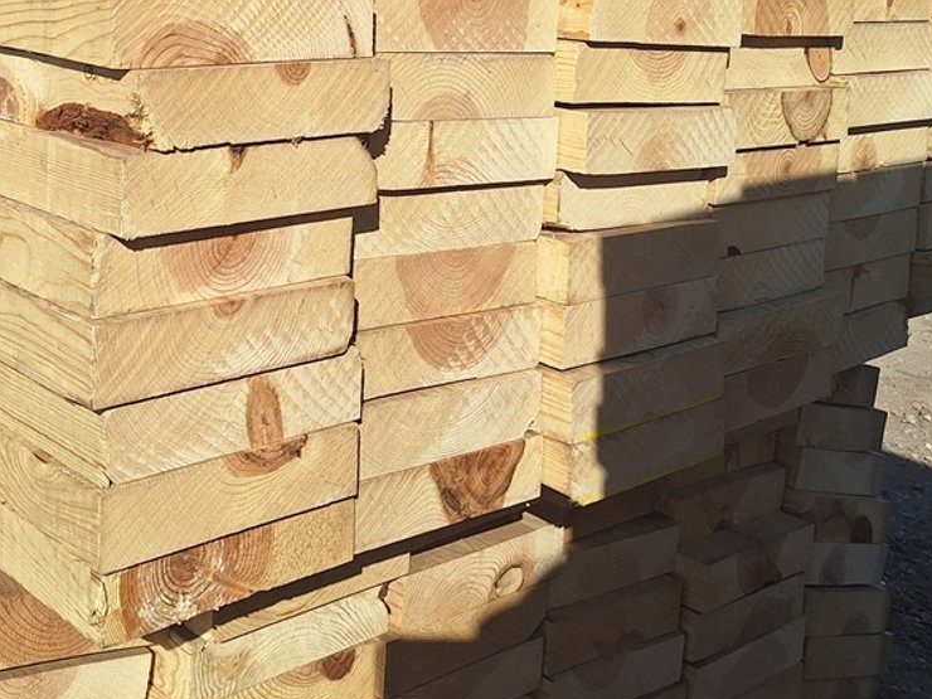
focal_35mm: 47
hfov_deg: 39.3
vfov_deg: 29.0
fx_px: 1265
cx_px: 226
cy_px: 8
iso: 40
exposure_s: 1/3125
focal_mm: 5.54
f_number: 1.8
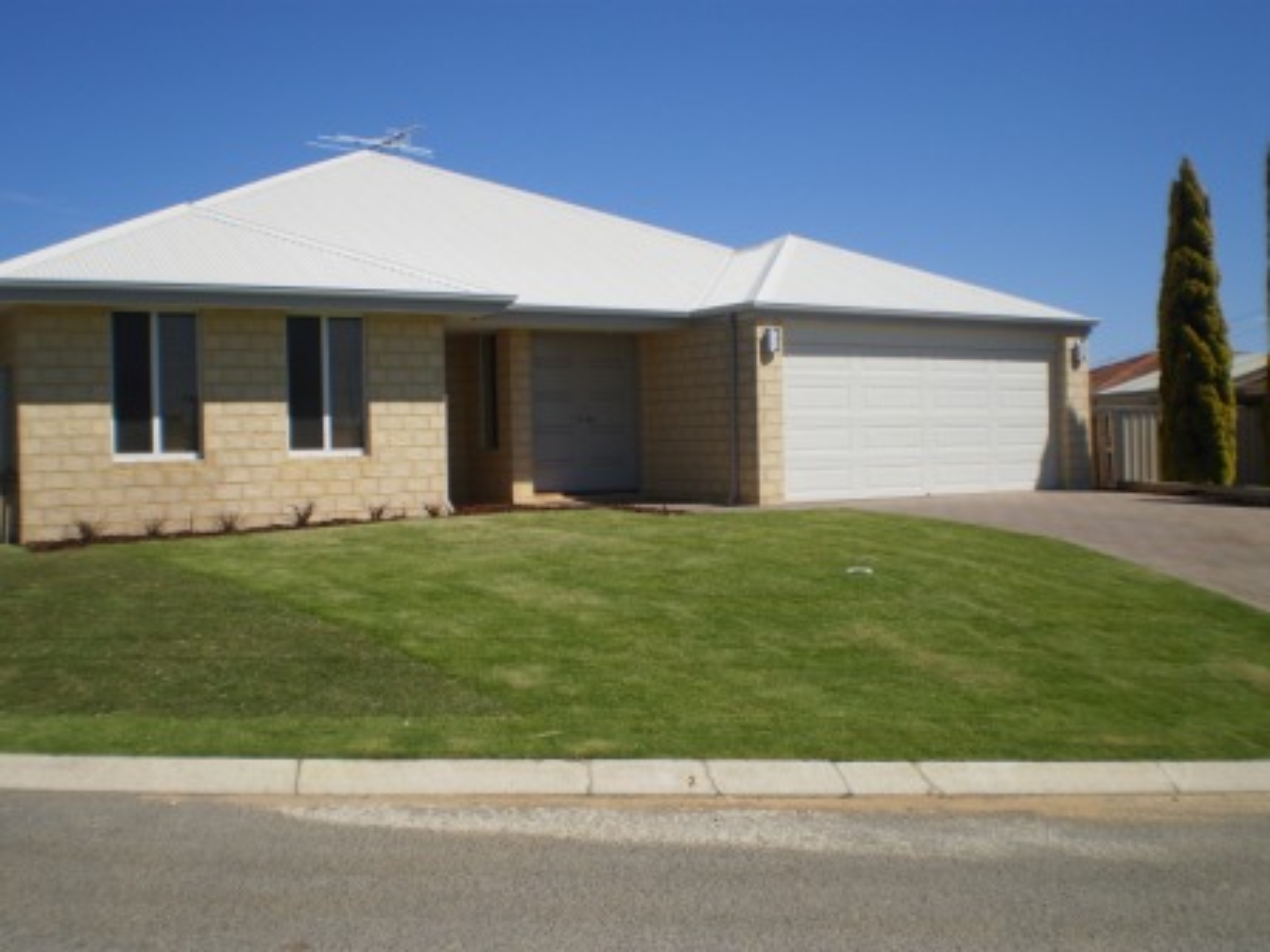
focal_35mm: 36
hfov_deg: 51.4
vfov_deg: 39.7
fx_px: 1321
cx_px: 635
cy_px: 476
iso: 64
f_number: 4.6
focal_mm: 6.3
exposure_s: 1/1600
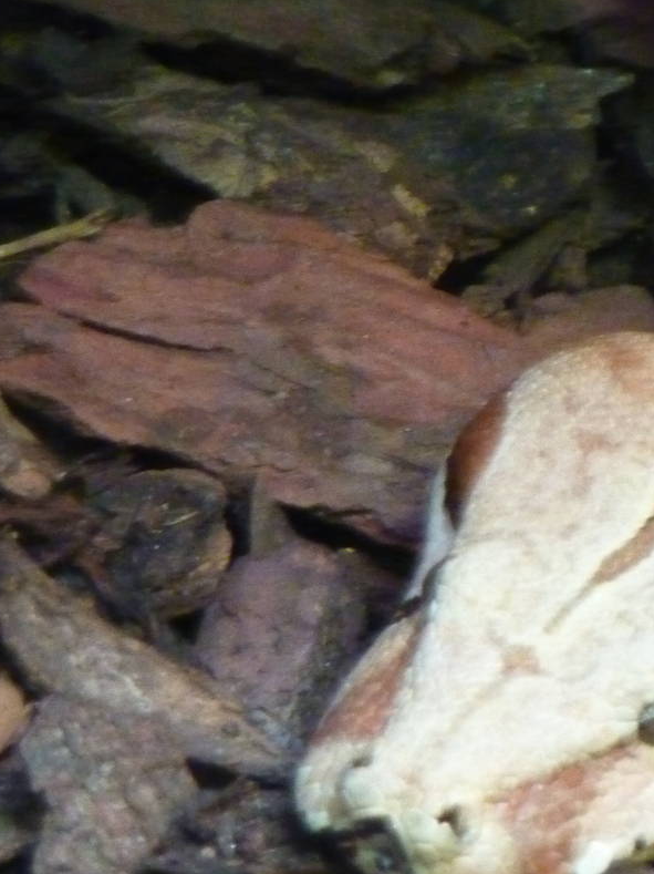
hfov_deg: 2.6
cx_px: 726
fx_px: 14219
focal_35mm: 564
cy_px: 326
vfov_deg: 3.5
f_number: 4.8
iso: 800
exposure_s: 1/20
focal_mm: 45.7
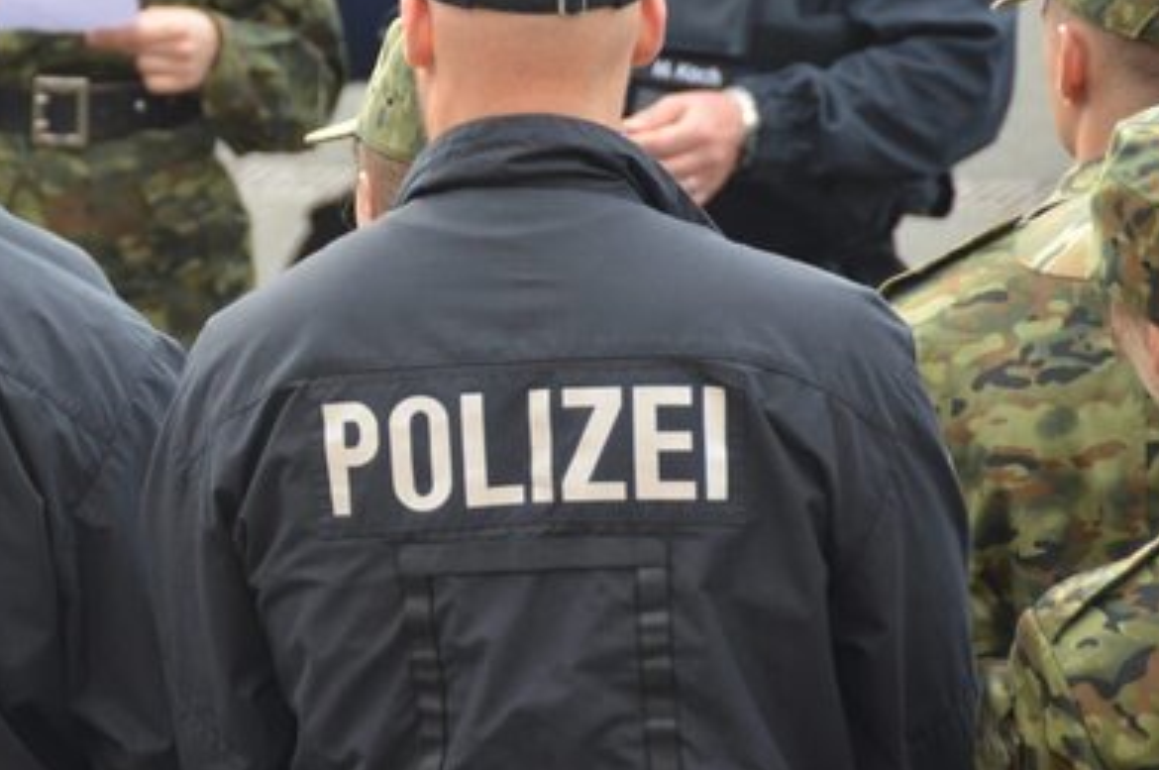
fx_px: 19775
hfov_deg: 3.4
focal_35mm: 615
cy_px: 92
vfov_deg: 2.2
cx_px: 104
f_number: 5.6
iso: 400
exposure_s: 1/320
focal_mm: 200
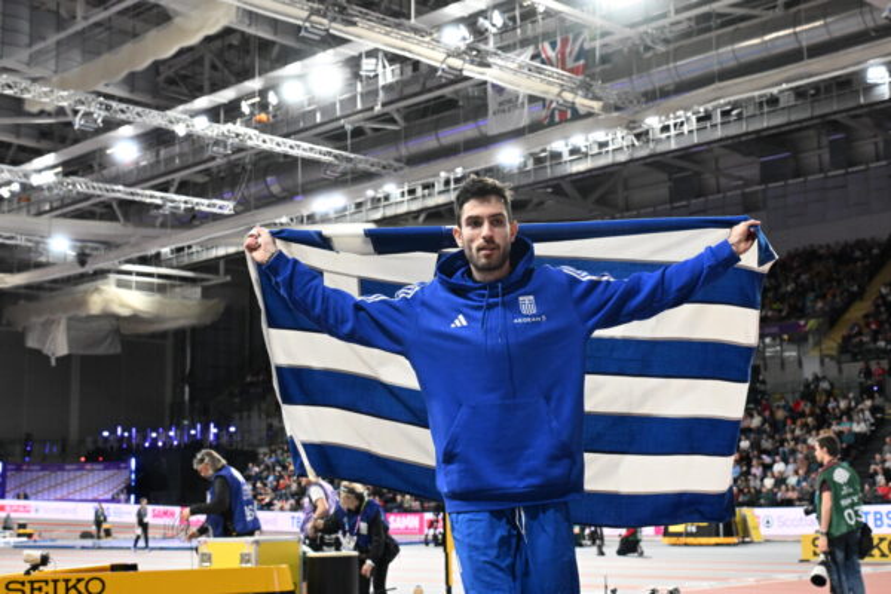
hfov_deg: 38.2
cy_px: 297
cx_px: 446
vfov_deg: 26.0
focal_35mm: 52
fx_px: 1287
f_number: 4.5
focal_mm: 35
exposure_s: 1/800
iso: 2500
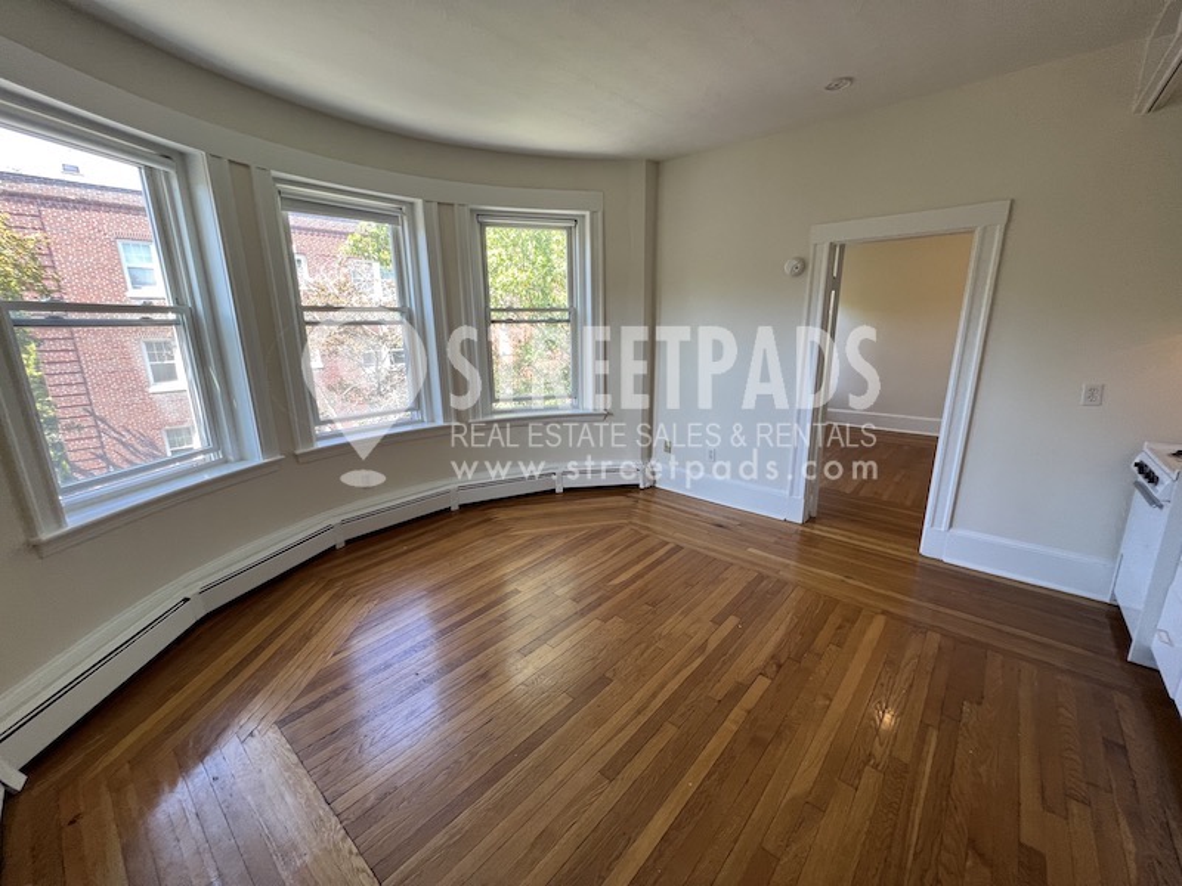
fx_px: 444
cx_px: 591
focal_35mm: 13
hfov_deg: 106.2
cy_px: 443
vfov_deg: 89.9
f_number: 1.8
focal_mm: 1.57
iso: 100
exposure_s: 1/120
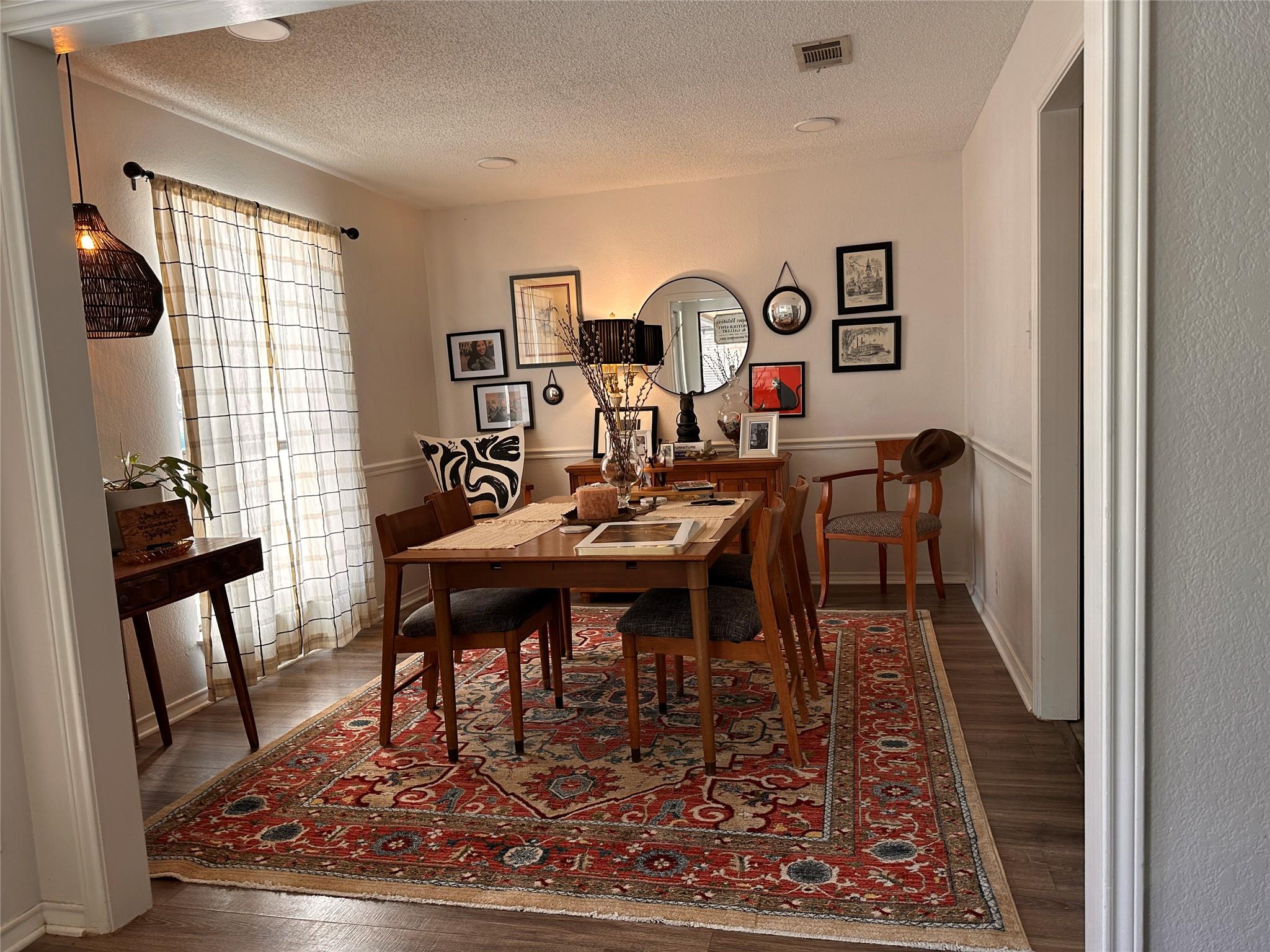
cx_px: 635
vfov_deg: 56.8
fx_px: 881
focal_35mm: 24
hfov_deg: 71.6
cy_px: 476
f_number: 1.78
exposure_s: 1/60
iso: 125
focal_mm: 6.86
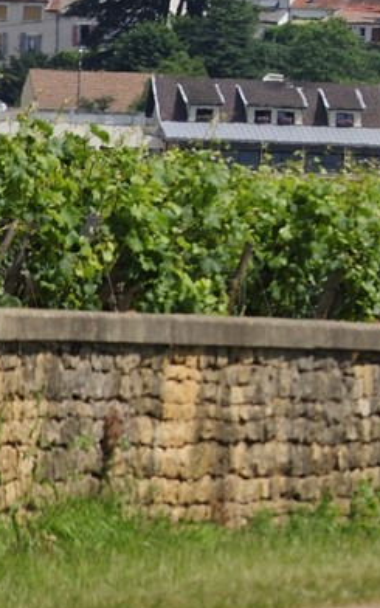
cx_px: 1221
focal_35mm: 832
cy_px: 101
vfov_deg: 2.5
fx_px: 13786
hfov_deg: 1.6
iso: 200
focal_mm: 200
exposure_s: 1/320
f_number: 10
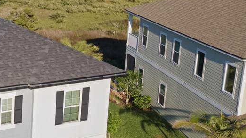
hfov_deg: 29.4
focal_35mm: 64
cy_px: 118
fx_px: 417
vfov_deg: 18.6
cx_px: -29
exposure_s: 1/15
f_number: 2.8
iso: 100
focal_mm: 4.5
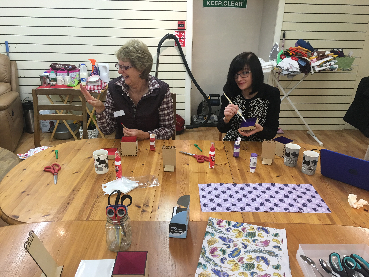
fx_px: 309
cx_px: 184
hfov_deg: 61.7
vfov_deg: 48.2
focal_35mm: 29
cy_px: 138
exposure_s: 1/33
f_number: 2.2
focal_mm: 4.15
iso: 40
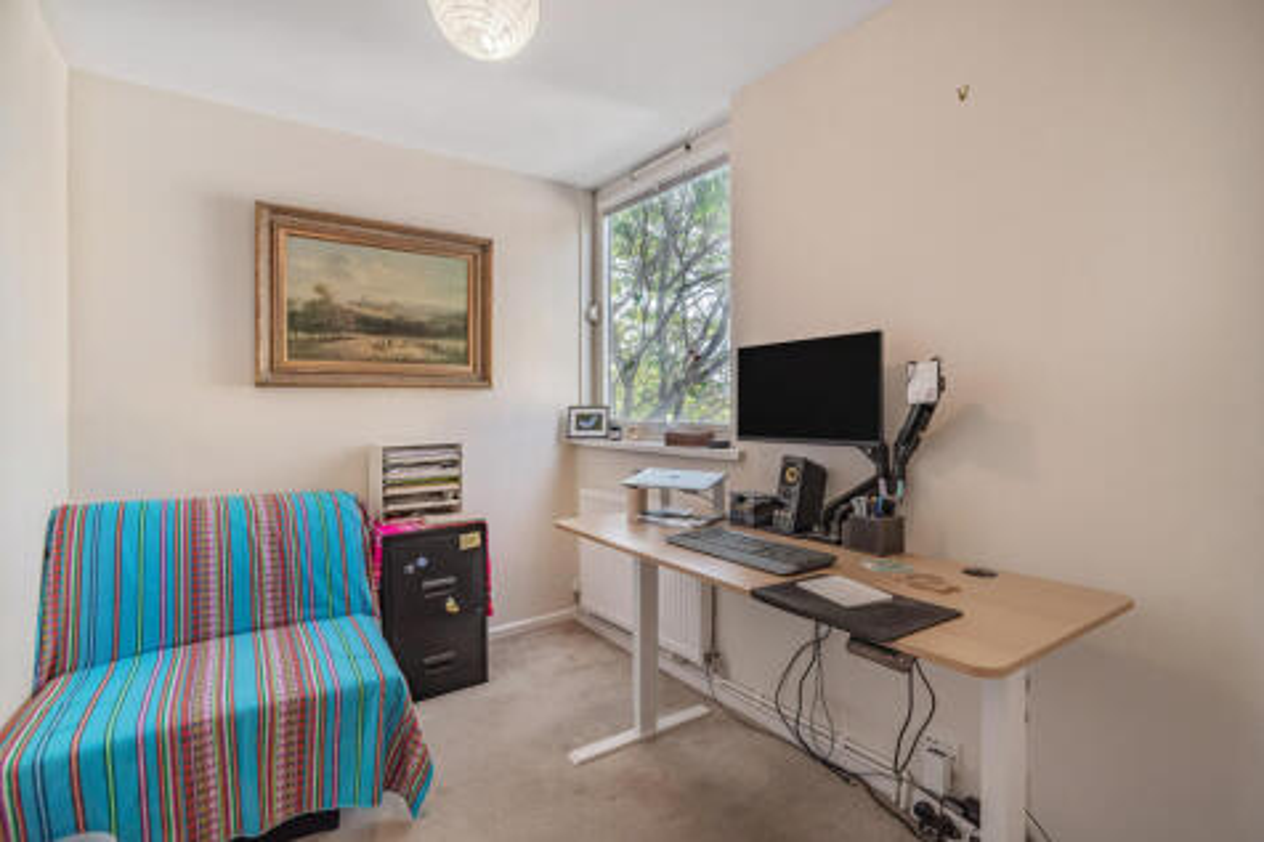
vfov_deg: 73.7
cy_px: 421
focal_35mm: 16
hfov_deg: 96.8
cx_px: 632
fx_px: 562
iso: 100
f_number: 5.6
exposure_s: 1/60
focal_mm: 16
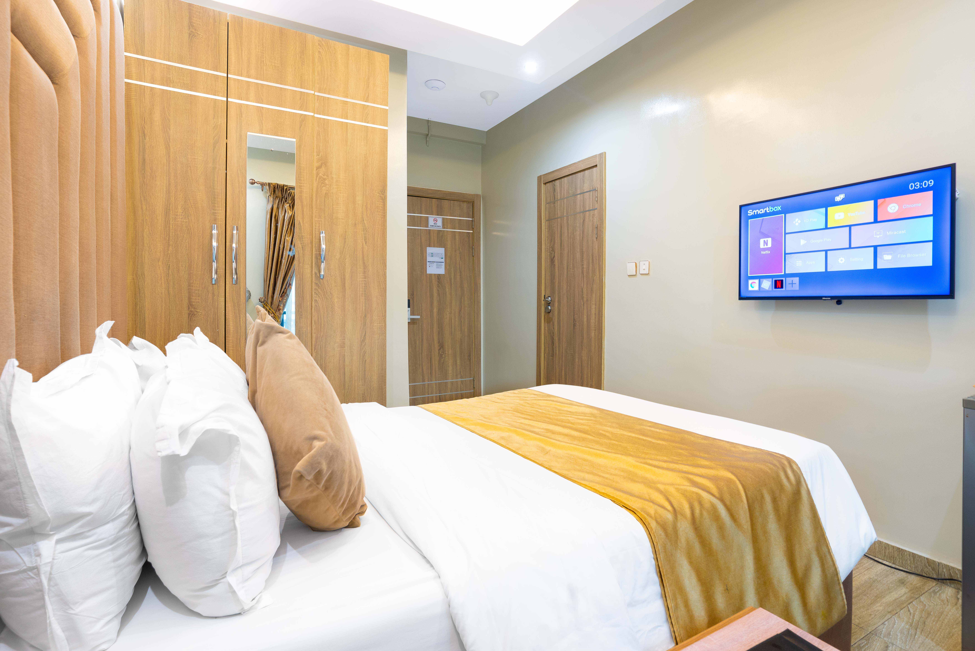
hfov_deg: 93.3
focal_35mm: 17
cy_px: 326
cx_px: 488
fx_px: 461
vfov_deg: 70.5
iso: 400
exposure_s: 1/2.5
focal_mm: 17
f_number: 7.1
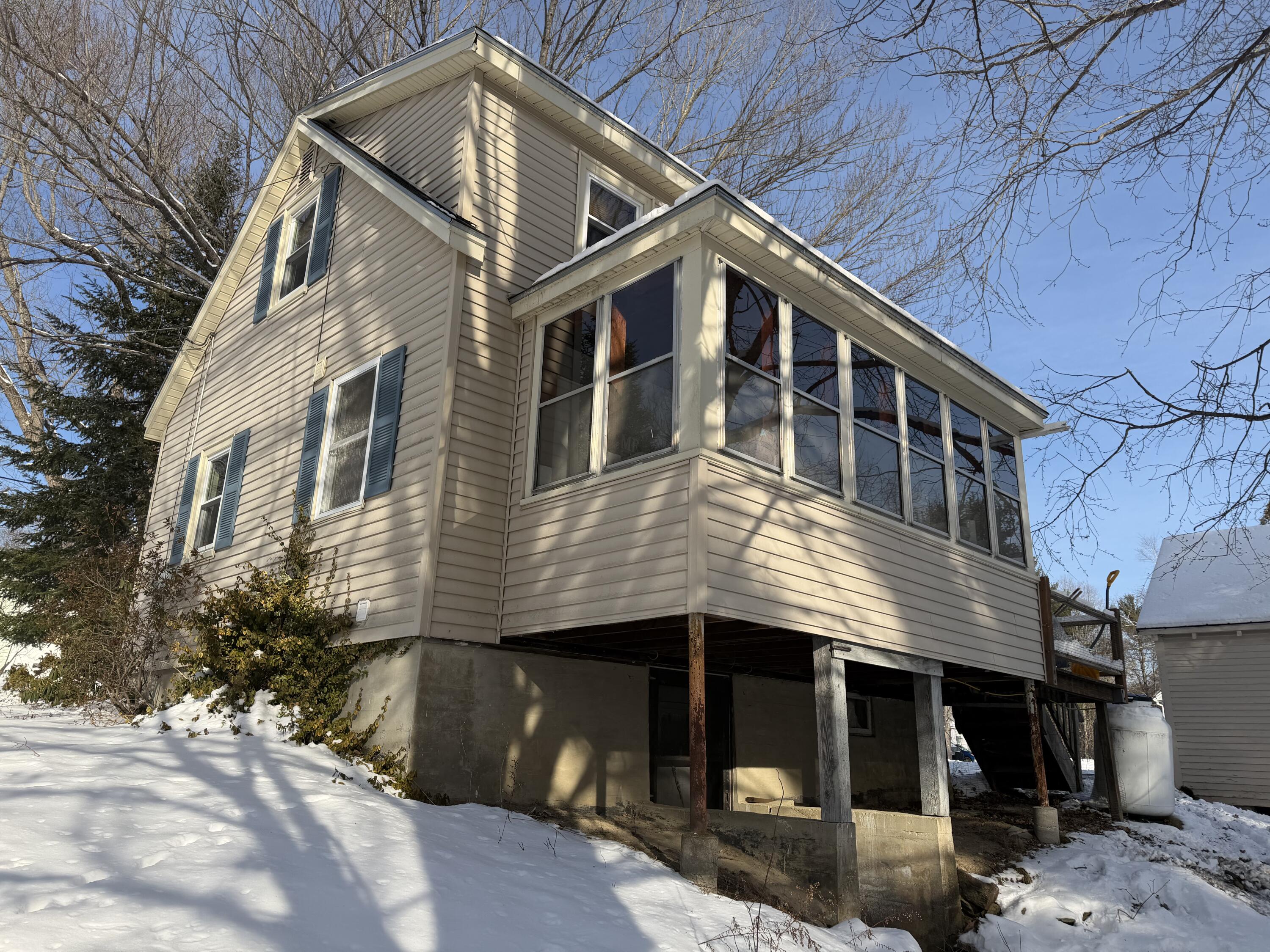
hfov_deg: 71.6
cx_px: 635
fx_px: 881
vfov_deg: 56.8
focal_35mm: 24
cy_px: 476
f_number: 1.78
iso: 80
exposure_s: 1/3953
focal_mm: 6.76
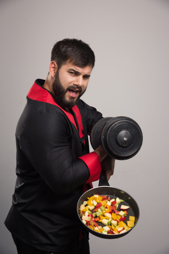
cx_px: 84
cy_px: 127
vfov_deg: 30.5
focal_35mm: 66
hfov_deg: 20.6
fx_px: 465
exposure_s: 1/100
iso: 250
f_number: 8
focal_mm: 66
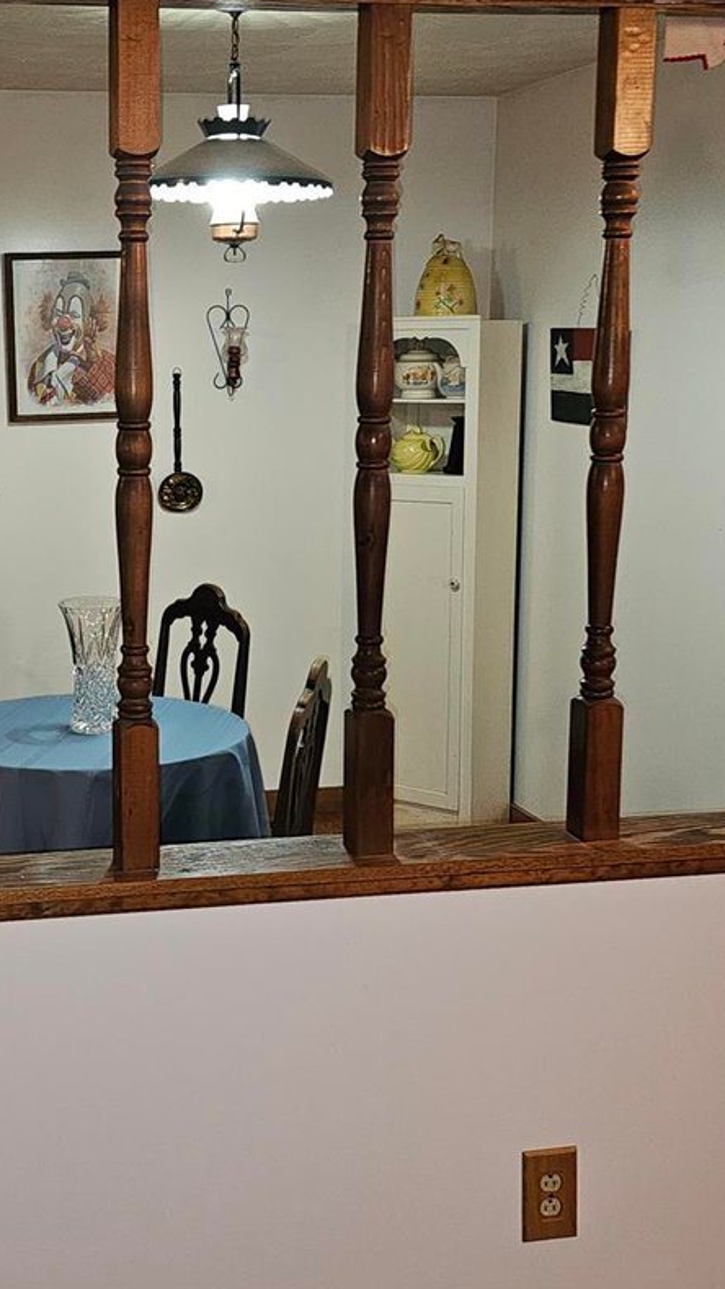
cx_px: 76
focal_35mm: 48
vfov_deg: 42.9
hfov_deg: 24.2
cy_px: 587
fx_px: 1642
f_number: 1.7
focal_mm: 6.3
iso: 125
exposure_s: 1/17.2
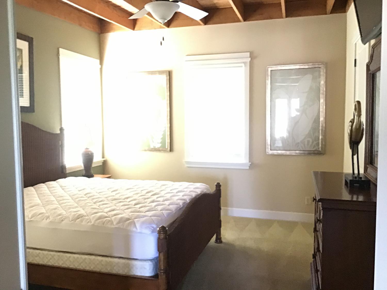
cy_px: 145
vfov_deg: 45.4
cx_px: 194
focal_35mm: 31
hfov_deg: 58.4
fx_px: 347
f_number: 2.4
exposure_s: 1/15
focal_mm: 3.3
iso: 250
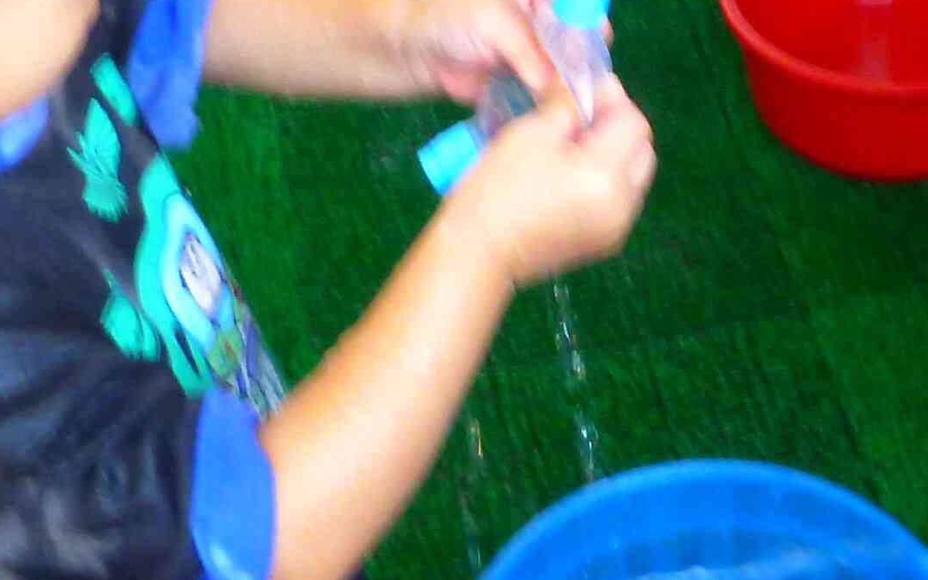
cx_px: 910
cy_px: 117
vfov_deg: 15.8
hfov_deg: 24.2
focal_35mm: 82
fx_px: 2074
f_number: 2.5
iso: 400
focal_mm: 4.3
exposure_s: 1/60
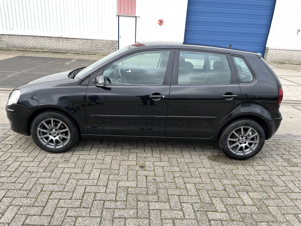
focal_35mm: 26
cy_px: 113
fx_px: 226
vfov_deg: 53.1
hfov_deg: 67.3
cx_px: 150
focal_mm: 4.2
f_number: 1.6
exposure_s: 1/121
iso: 50
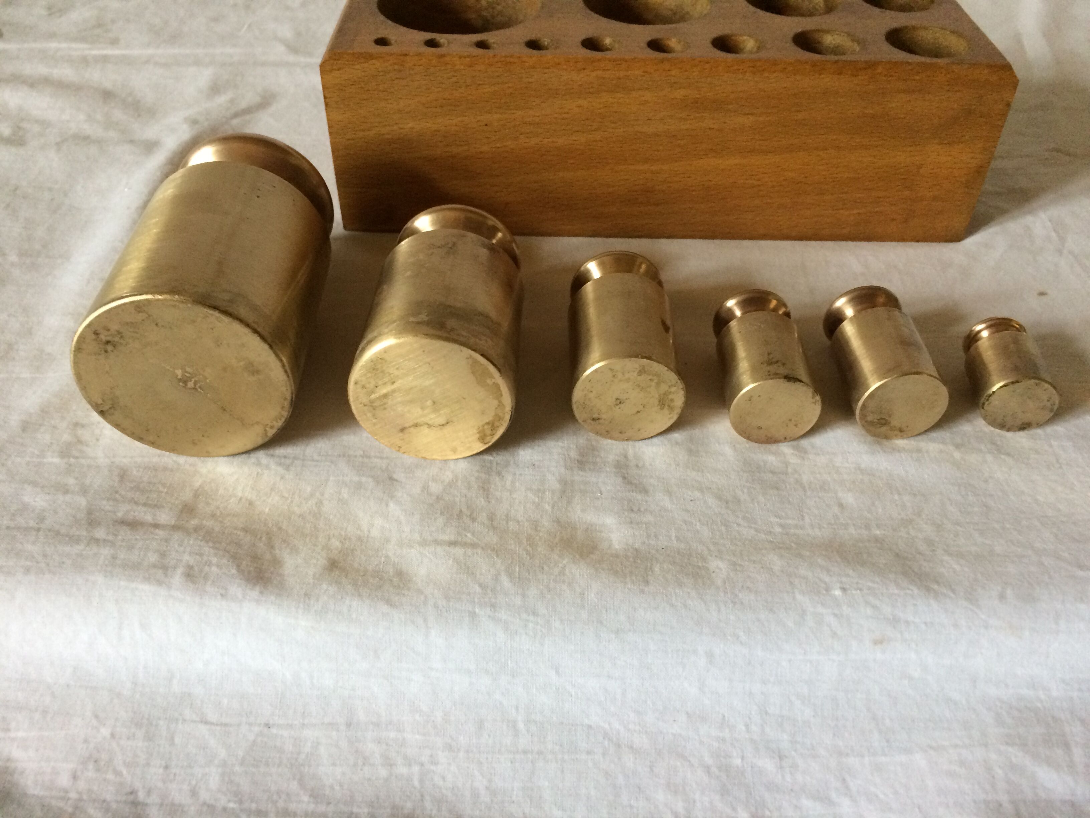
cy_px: 409
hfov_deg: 61.7
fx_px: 913
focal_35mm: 29
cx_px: 545
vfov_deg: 48.2
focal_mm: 4.15
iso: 250
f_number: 2.2
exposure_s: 1/33
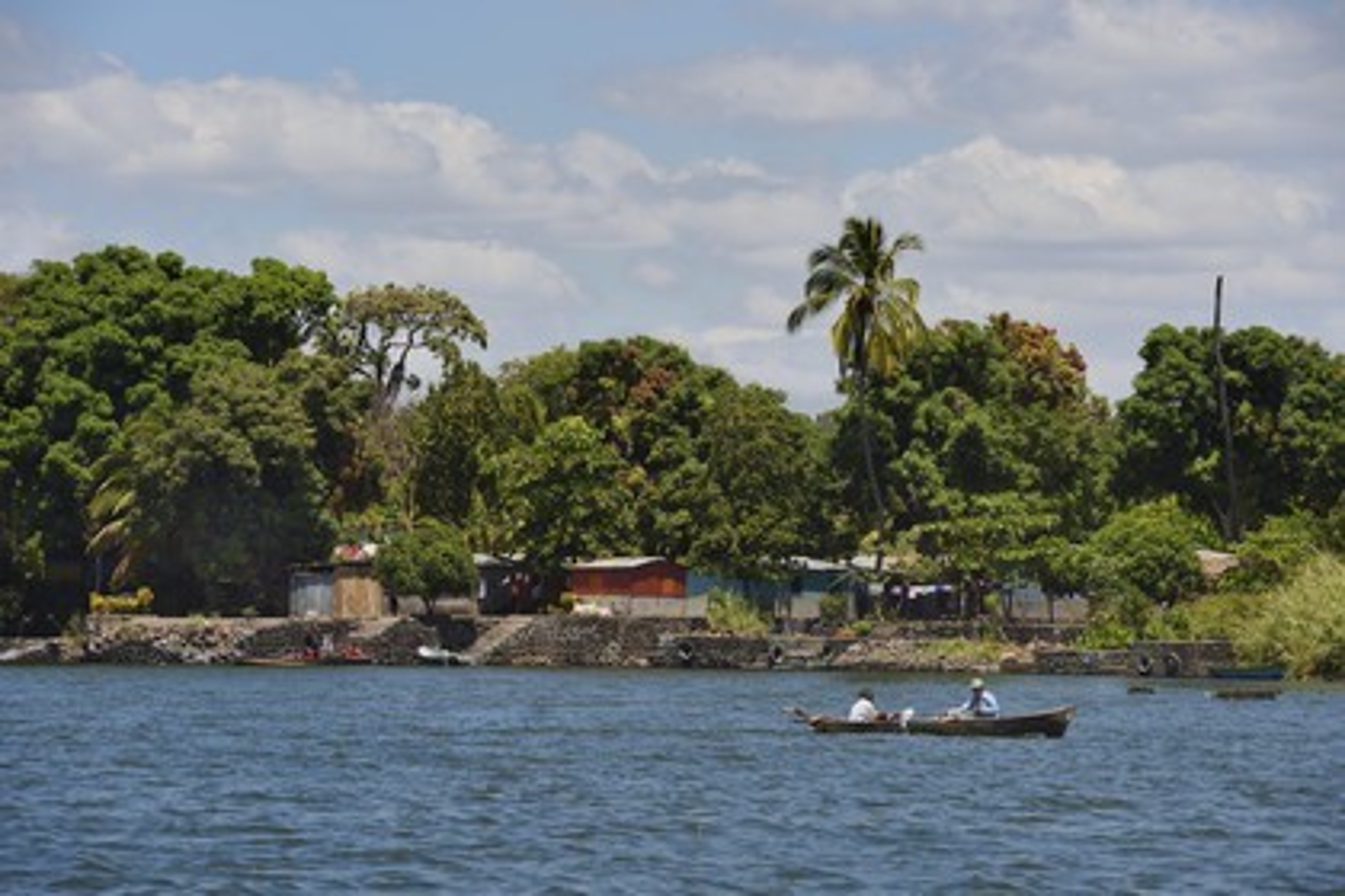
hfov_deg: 10.3
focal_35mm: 200
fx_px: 7472
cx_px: 672
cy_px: 448
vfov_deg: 6.9
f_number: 13
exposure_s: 1/250
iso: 200
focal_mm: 200
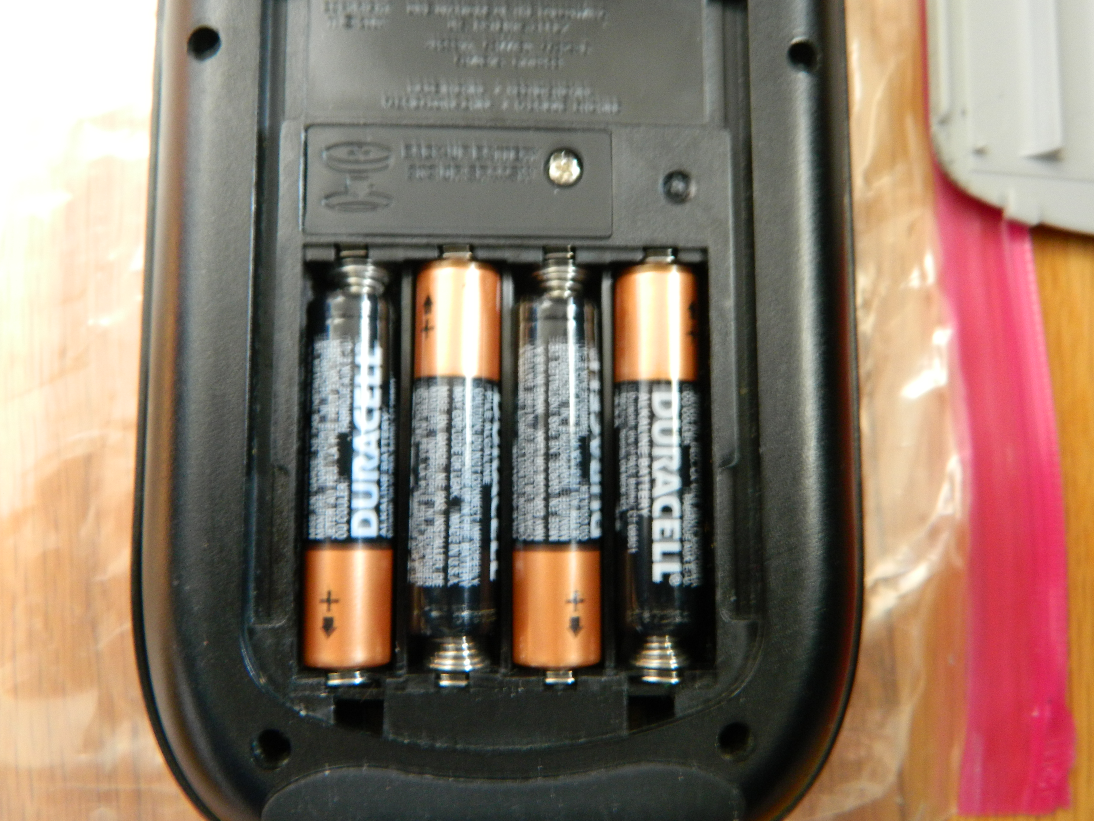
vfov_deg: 45.4
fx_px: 980
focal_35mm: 31
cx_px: 547
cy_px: 410
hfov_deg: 58.4
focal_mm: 5.6
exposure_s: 1/1.6
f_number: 3.2
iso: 200
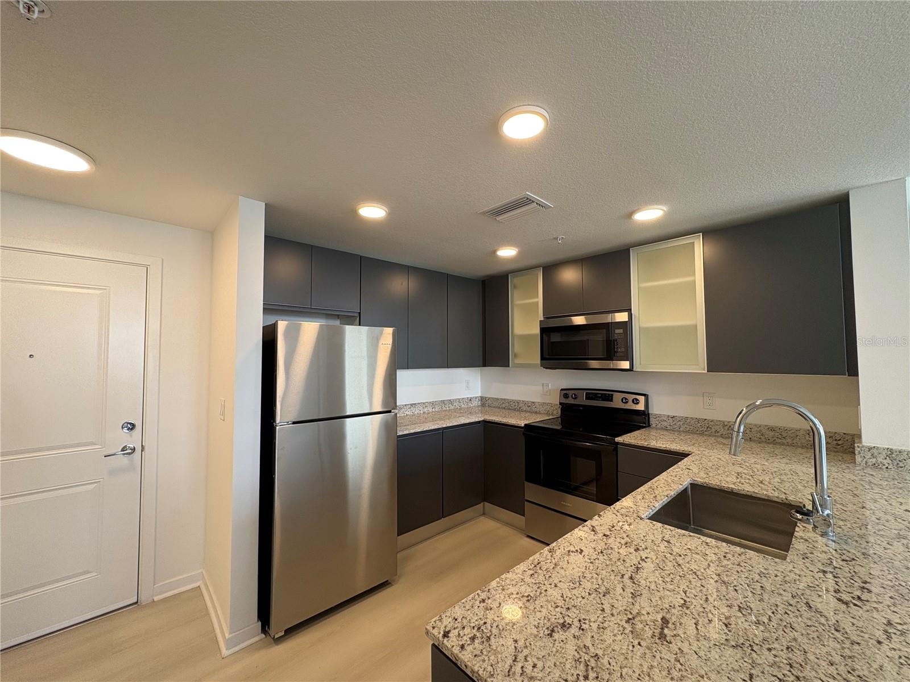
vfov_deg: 85.7
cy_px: 341
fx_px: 368
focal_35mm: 14
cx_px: 455
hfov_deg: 102.1
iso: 125
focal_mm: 2.22
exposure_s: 1/60
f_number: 2.2
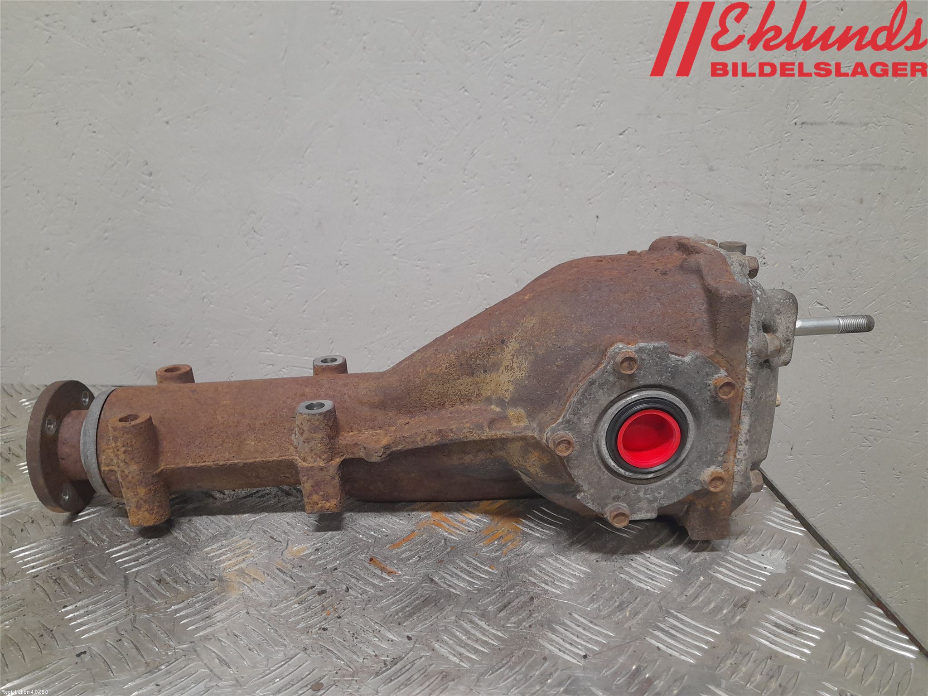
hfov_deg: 69.4
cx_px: 464
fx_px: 670
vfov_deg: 54.9
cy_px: 348
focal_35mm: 25
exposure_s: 1/50
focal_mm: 4.6
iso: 200
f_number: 2
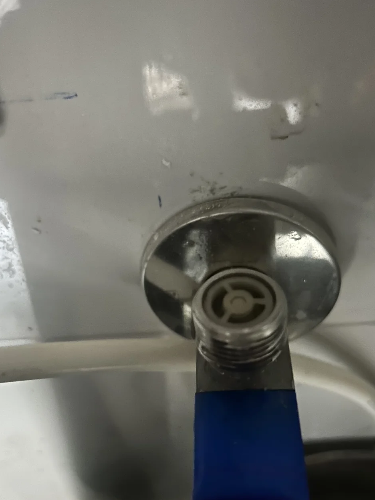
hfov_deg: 46.8
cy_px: 280
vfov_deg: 59.8
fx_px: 433
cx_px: 190
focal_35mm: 30
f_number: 1.5
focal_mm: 5.7
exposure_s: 1/12
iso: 640
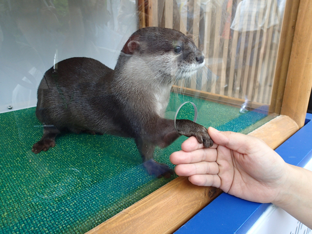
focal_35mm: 25
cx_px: 156
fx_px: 225
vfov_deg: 54.9
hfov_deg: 69.4
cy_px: 117
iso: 100
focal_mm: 4.5
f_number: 2.8
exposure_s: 1/60
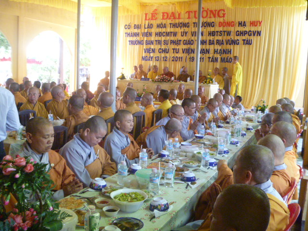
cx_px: 154
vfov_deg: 40.7
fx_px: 311
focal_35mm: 35
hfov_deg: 52.6
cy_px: 116
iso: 400
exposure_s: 1/30
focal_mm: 6.3
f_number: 3.5
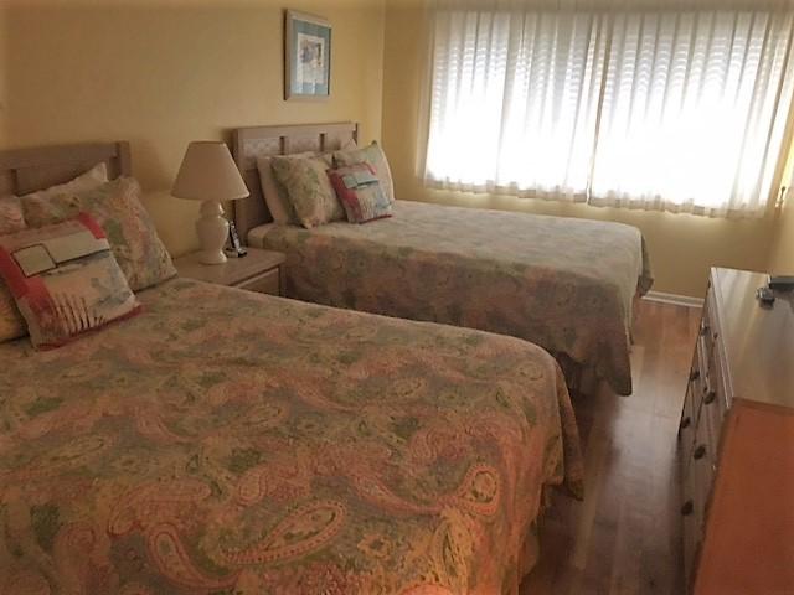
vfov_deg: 48.2
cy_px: 298
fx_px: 665
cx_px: 397
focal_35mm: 29
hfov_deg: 61.7
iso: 200
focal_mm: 4.15
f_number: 2.2
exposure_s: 1/24
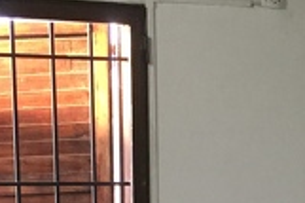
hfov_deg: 16.2
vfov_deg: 10.4
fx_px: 1058
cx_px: 269
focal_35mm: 125
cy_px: 338
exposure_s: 1/33
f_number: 2.2
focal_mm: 4.15
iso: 200
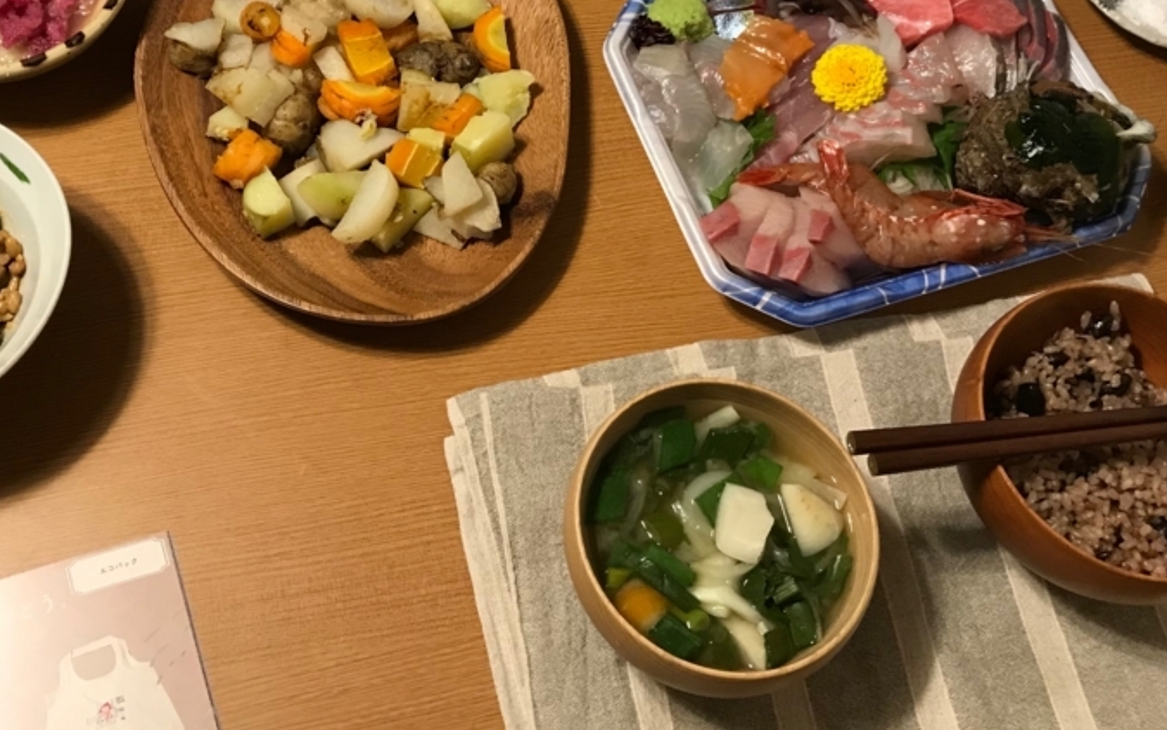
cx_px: 489
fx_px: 1431
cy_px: 156
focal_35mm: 45
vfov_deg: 28.1
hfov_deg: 44.2
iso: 40
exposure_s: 1/15
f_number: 1.8
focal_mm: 3.99
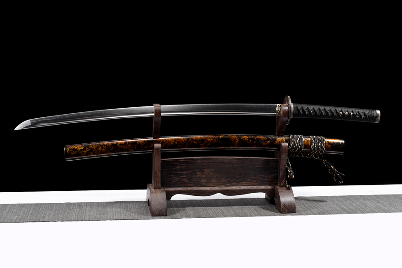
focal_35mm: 60
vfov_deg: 22.6
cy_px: 134
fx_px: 670
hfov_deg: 33.4
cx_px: 201
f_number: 8
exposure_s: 1/160
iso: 200
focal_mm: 60
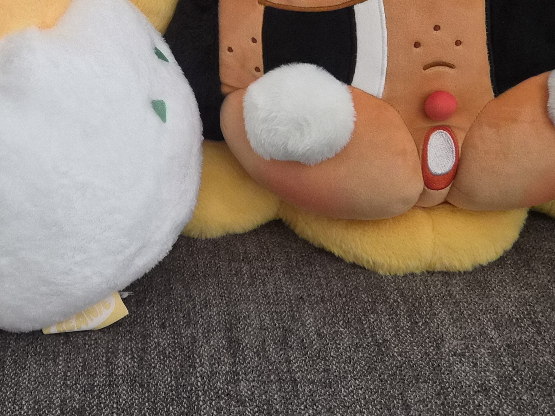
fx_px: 1010
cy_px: 20
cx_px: 151
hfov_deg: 30.3
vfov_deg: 22.6
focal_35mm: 63
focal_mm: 5.4
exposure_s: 1/120
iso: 1250
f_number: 1.8
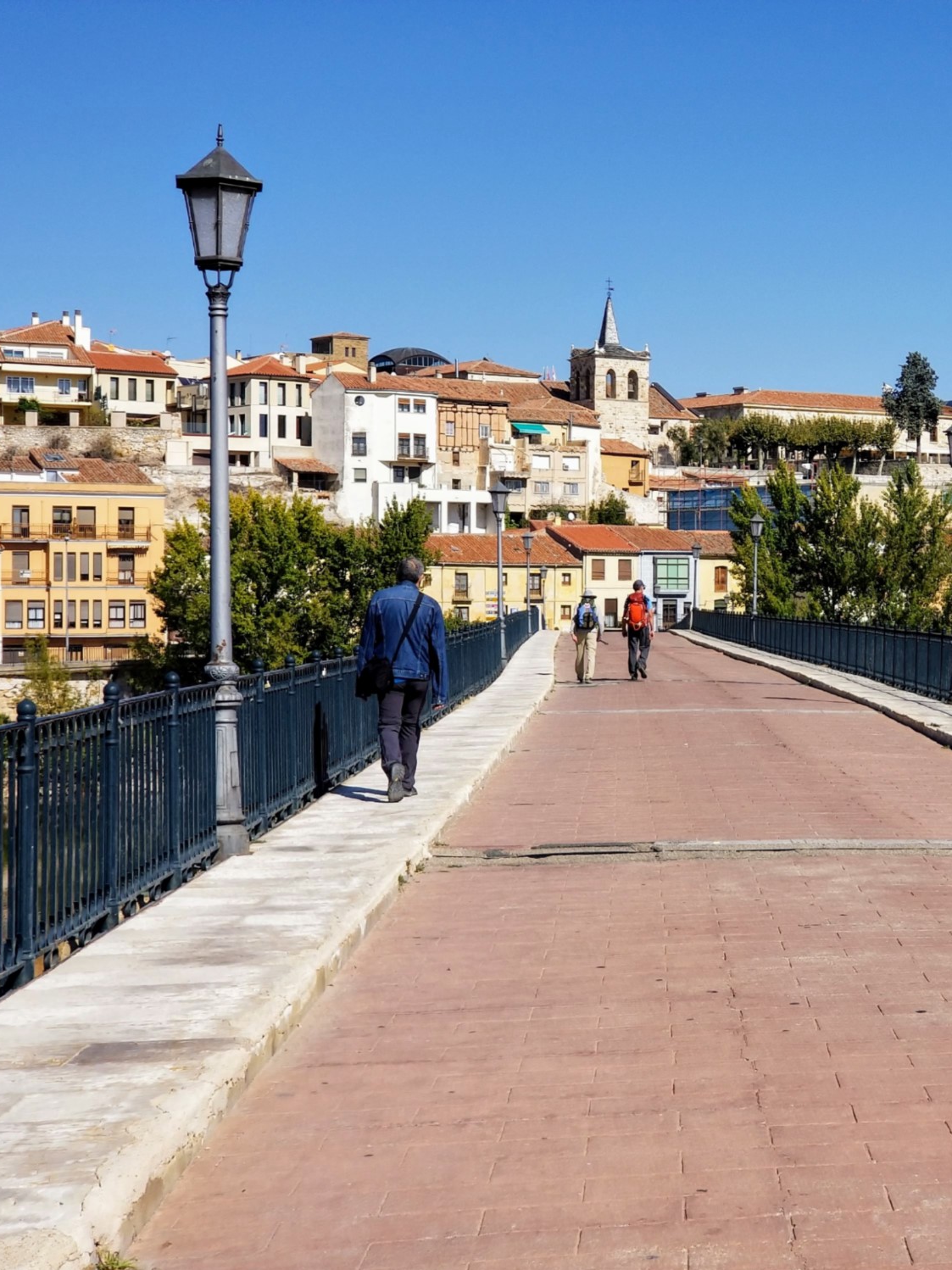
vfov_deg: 27.8
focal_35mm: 70
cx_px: 791
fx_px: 2568
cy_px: 639
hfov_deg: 20.7
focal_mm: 6
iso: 25
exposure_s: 1/1217
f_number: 2.4
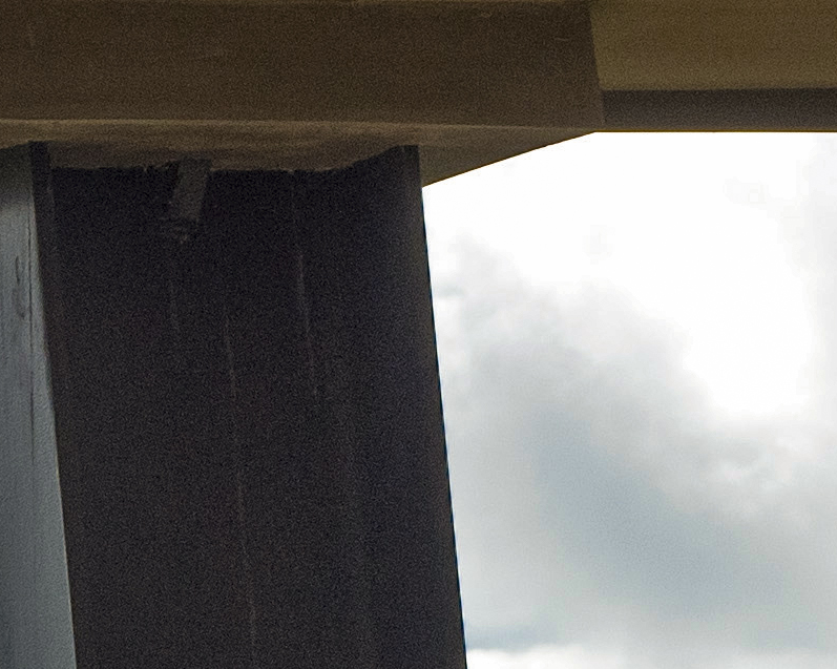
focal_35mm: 451
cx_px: -426
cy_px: 2411
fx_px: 11168
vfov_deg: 3.3
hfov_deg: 4.3
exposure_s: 1/1000
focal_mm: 52
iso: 200
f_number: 11
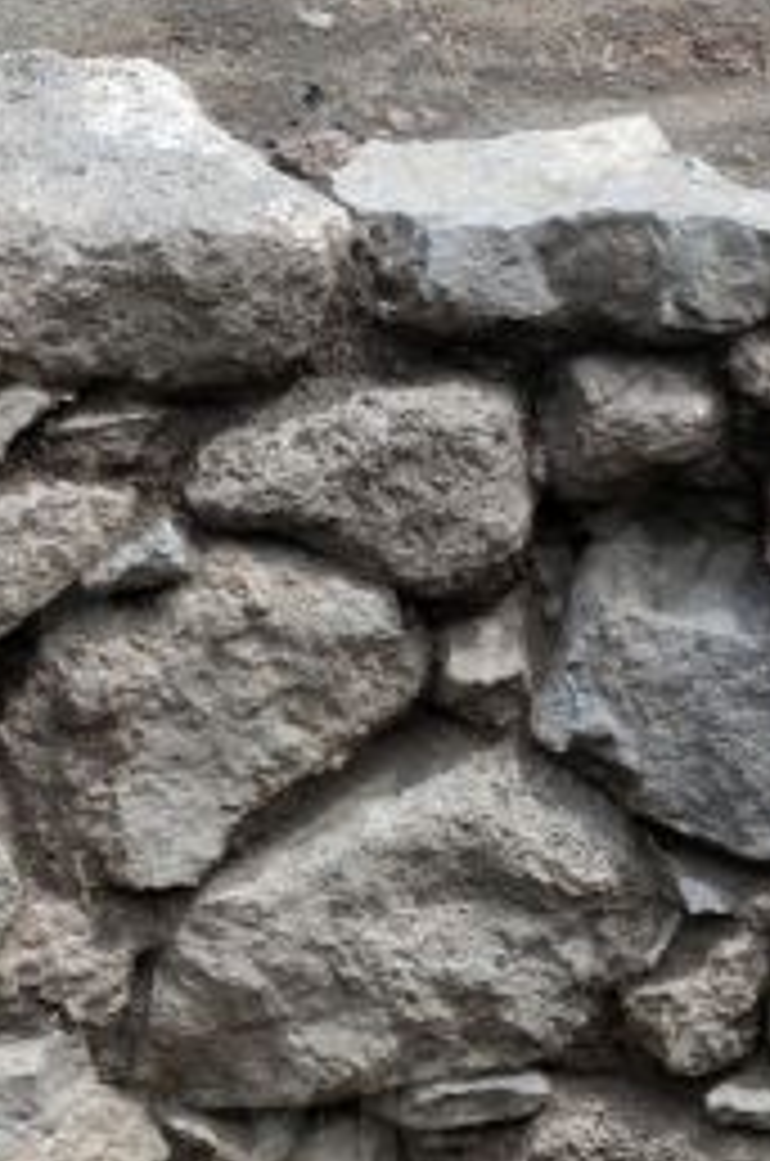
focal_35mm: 244
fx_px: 7859
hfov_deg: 5.6
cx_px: 642
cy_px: 1220
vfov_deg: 8.4
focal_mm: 70
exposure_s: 1/250
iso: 250
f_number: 8
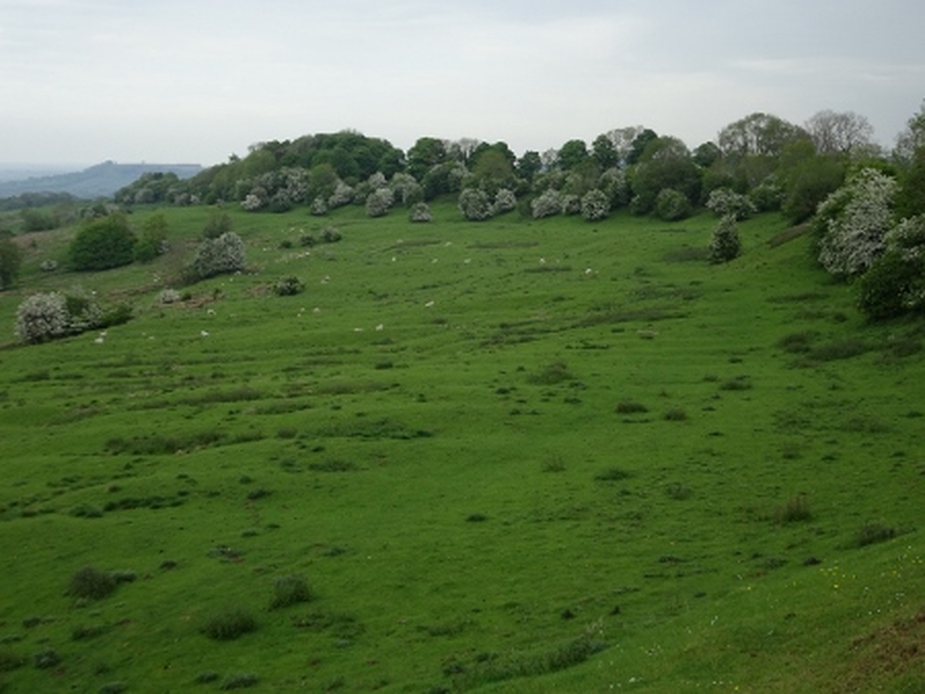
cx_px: 462
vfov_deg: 29.1
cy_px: 347
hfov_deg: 38.2
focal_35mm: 50
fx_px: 1337
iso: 80
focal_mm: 8.51
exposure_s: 1/160
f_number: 4.5
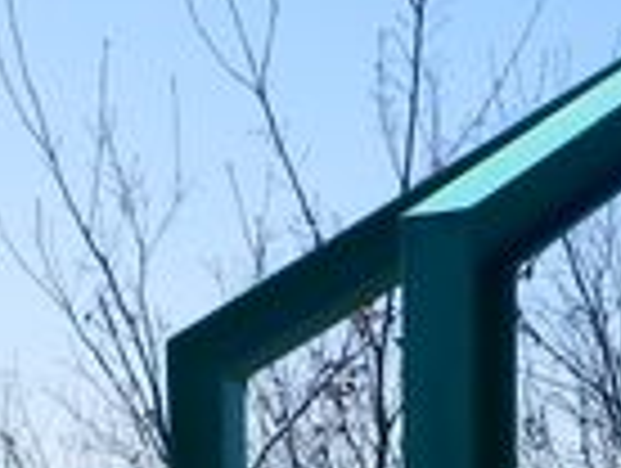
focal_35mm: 139
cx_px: 572
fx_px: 2498
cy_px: 796
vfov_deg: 10.2
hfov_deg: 14.0
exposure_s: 1/160
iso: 80
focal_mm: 4.2
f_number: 7.9
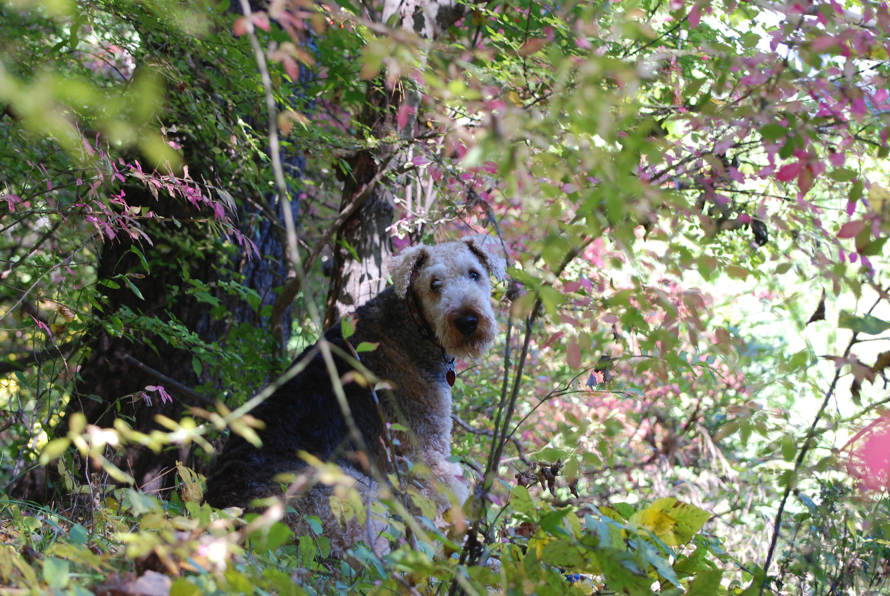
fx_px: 2599
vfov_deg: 13.1
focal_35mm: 105
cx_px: 445
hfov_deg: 19.4
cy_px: 298
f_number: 4.5
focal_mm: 70
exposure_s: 1/30
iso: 200
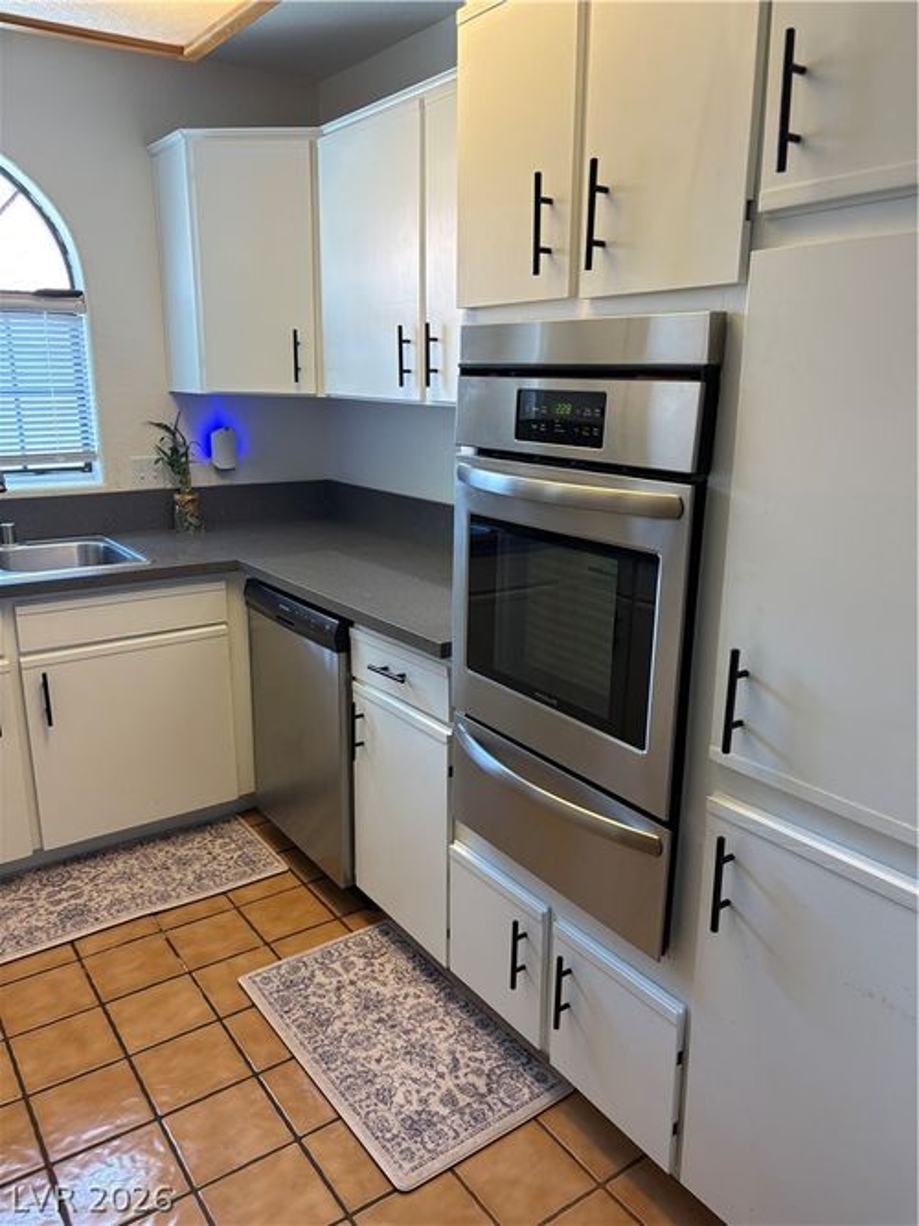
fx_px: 921
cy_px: 613
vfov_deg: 67.3
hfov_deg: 53.0
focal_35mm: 26
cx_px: 460
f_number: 1.6
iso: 160
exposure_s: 1/60
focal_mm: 5.96
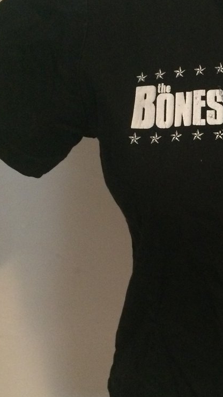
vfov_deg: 36.6
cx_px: 255
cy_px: 192
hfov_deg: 20.0
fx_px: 599
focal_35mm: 57
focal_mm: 4.15
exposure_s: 1/17
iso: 320
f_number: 2.2
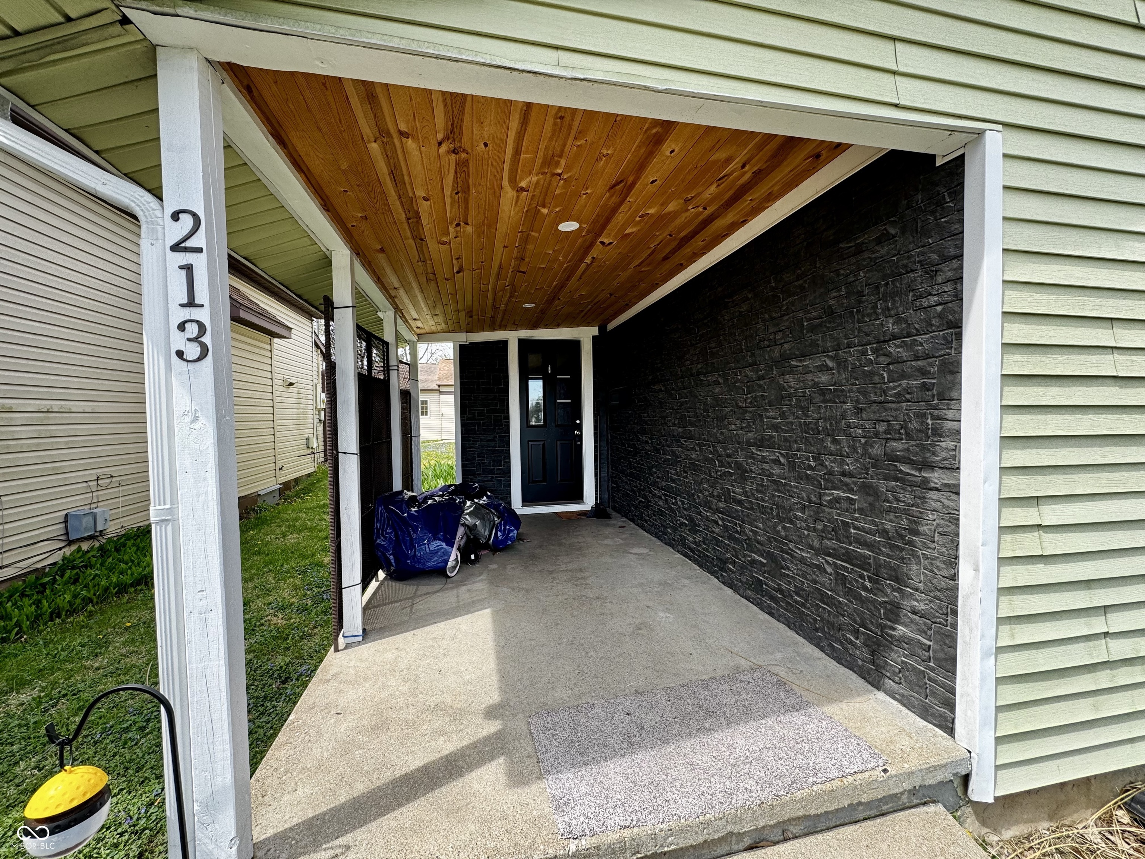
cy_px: 430
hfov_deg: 102.1
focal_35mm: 14
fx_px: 463
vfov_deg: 85.7
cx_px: 572
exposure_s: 1/168
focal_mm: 2.22
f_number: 2.2
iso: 40
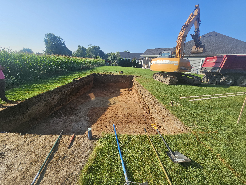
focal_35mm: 13
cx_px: 123
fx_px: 92
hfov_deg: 106.2
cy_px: 92
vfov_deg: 89.9
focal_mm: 2.2
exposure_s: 1/1794
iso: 50
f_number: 2.2
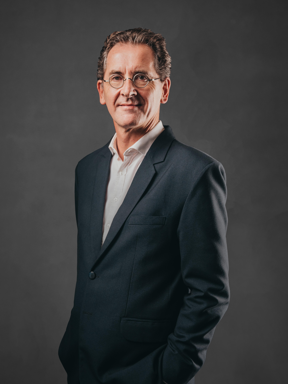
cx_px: 146
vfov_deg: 34.9
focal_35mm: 55
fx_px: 610
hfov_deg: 26.6
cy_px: 199
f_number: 3.2
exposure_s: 1/320
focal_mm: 50
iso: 200
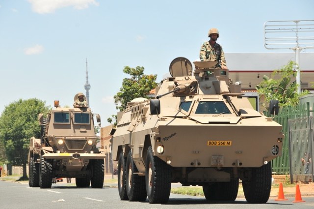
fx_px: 1372
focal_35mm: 158
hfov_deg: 13.1
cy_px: 104
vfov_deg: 8.7
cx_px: 157
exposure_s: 1/250
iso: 200
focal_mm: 105
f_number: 10
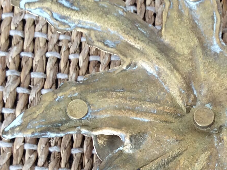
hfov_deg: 20.6
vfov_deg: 15.7
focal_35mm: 94
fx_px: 617
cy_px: 114
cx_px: 179
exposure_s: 1/25
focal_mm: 3.3
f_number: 2.4
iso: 64
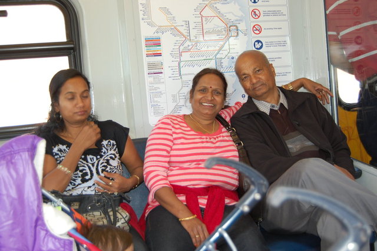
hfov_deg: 42.3
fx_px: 487
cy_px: 126
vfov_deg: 28.9
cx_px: 188
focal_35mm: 46
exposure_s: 1/60
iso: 400
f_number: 4.5
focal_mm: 31
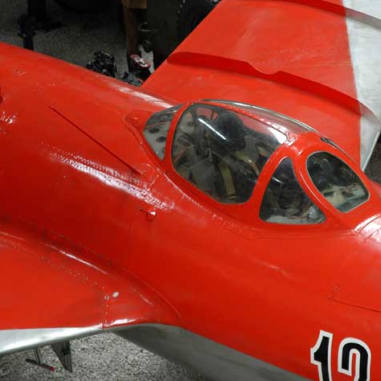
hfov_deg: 9.6
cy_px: 184
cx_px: 295
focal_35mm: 183
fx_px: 2275
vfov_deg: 9.6
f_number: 4.5
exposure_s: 1/10
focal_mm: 85
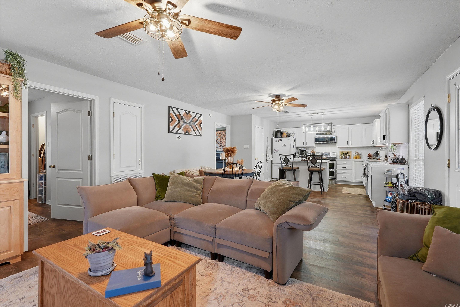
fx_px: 205
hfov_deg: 96.7
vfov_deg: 73.8
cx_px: 230
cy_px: 154
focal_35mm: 16
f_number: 9
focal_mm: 16
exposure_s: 1/8
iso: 250
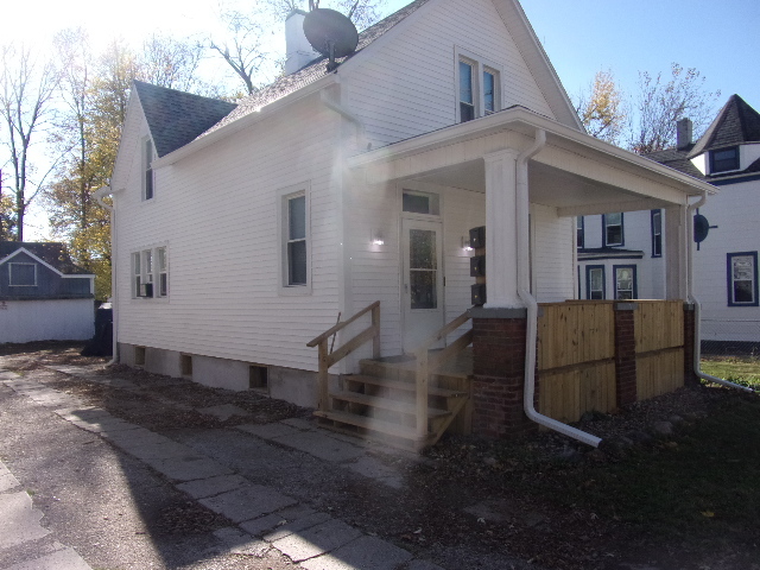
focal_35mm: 24
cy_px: 285
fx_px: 527
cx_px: 380
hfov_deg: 71.6
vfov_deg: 56.8
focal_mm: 4.3
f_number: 3.3
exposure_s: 1/750
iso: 80
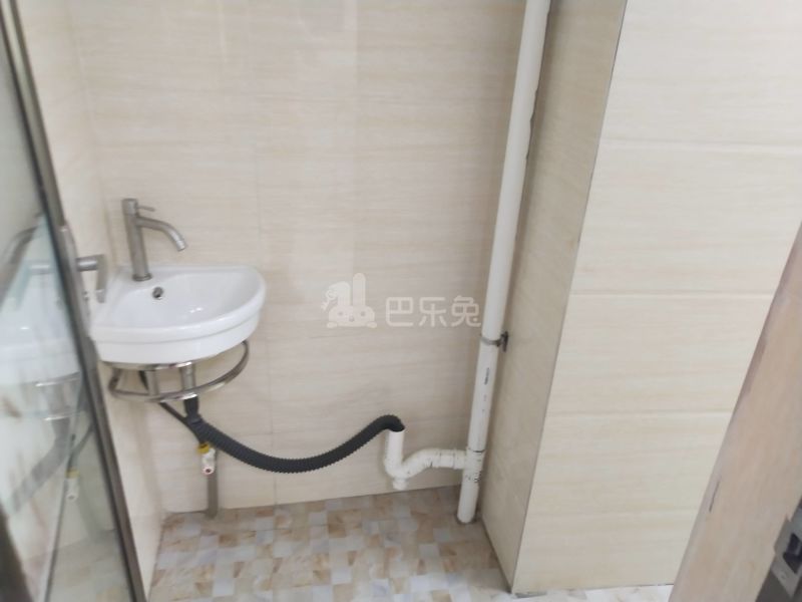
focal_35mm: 30
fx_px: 695
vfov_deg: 46.8
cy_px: 301
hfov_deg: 60.0
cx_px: 401
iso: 180
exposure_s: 1/50
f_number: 1.8
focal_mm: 3.95
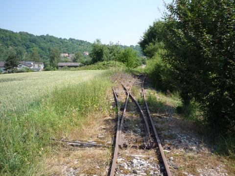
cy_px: 88
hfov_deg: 56.8
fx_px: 217
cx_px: 118
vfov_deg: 44.2
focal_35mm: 32
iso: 100
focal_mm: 5.2
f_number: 4
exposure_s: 1/400
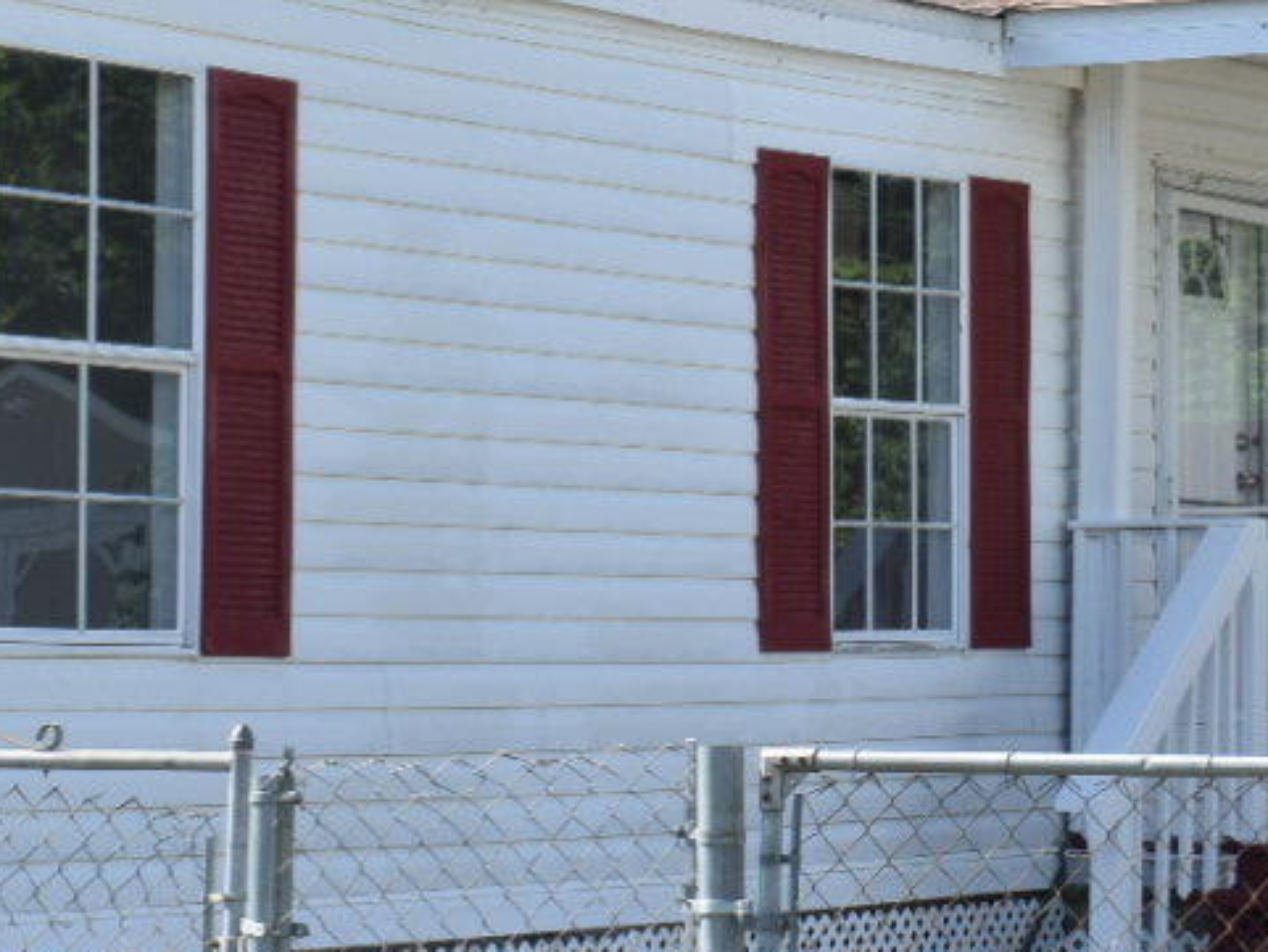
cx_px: 1194
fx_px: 5519
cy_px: 496
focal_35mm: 151
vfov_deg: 9.9
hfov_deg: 13.0
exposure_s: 1/320
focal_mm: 31
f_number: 9
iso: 200
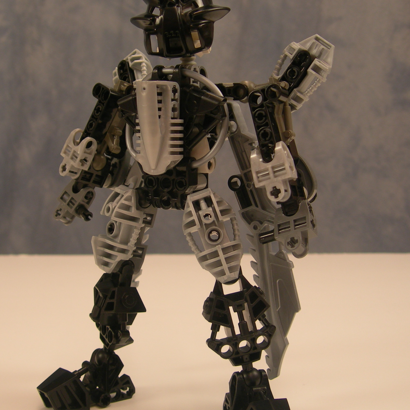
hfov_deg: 32.2
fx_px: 710
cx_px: 177
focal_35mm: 53
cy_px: 200
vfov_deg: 32.2
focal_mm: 7.8
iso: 50
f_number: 2.8
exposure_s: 1/21
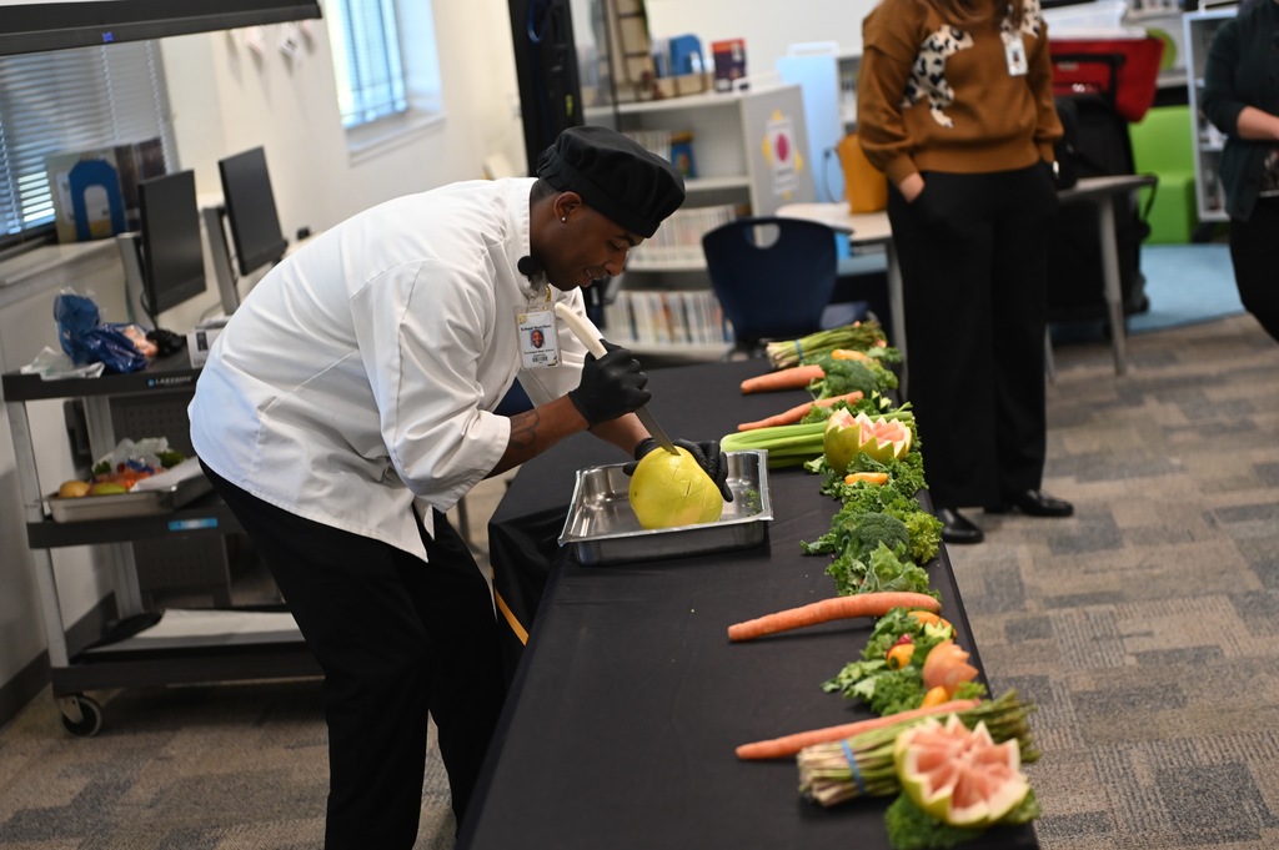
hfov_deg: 28.9
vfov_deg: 19.4
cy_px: 425
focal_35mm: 70
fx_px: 2485
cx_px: 640
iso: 1600
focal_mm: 70
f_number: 2.8
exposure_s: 1/250
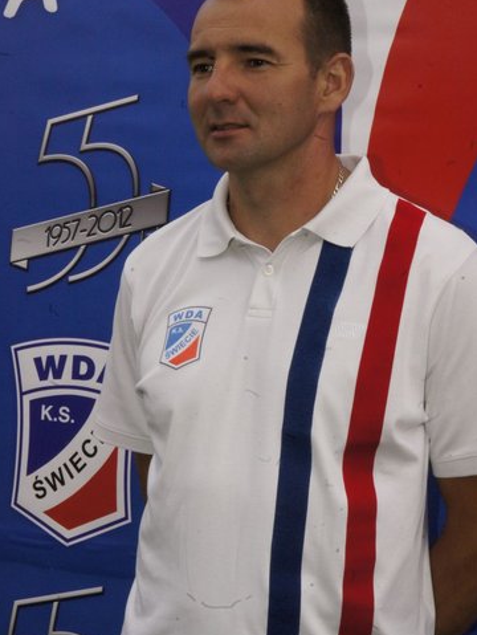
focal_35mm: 99
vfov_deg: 19.8
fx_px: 1817
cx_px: 238
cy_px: 287
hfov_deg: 15.0
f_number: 32
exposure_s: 1/160
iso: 3200
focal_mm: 60
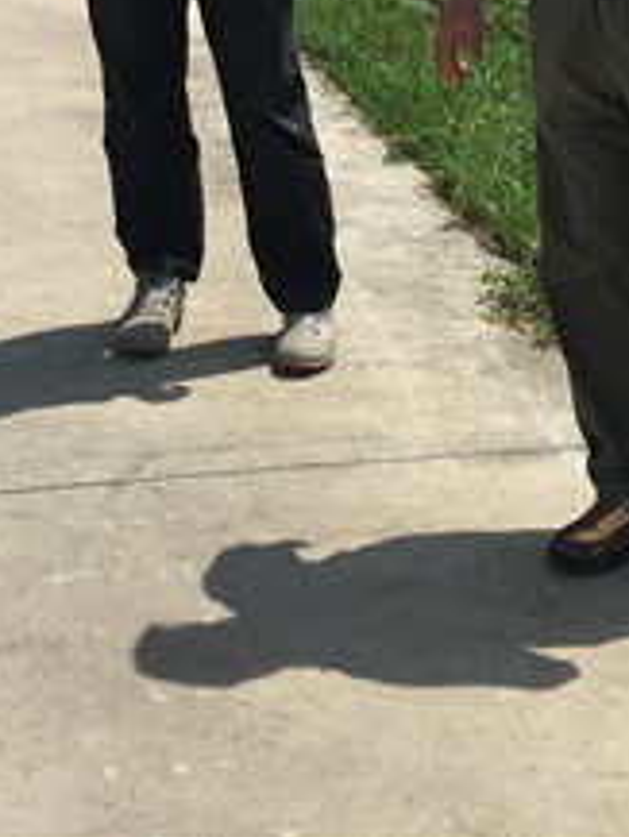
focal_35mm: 99
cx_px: 297
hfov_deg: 15.0
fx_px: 2396
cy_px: -226
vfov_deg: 18.5
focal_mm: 4.15
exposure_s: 1/2564
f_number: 2.2
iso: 25
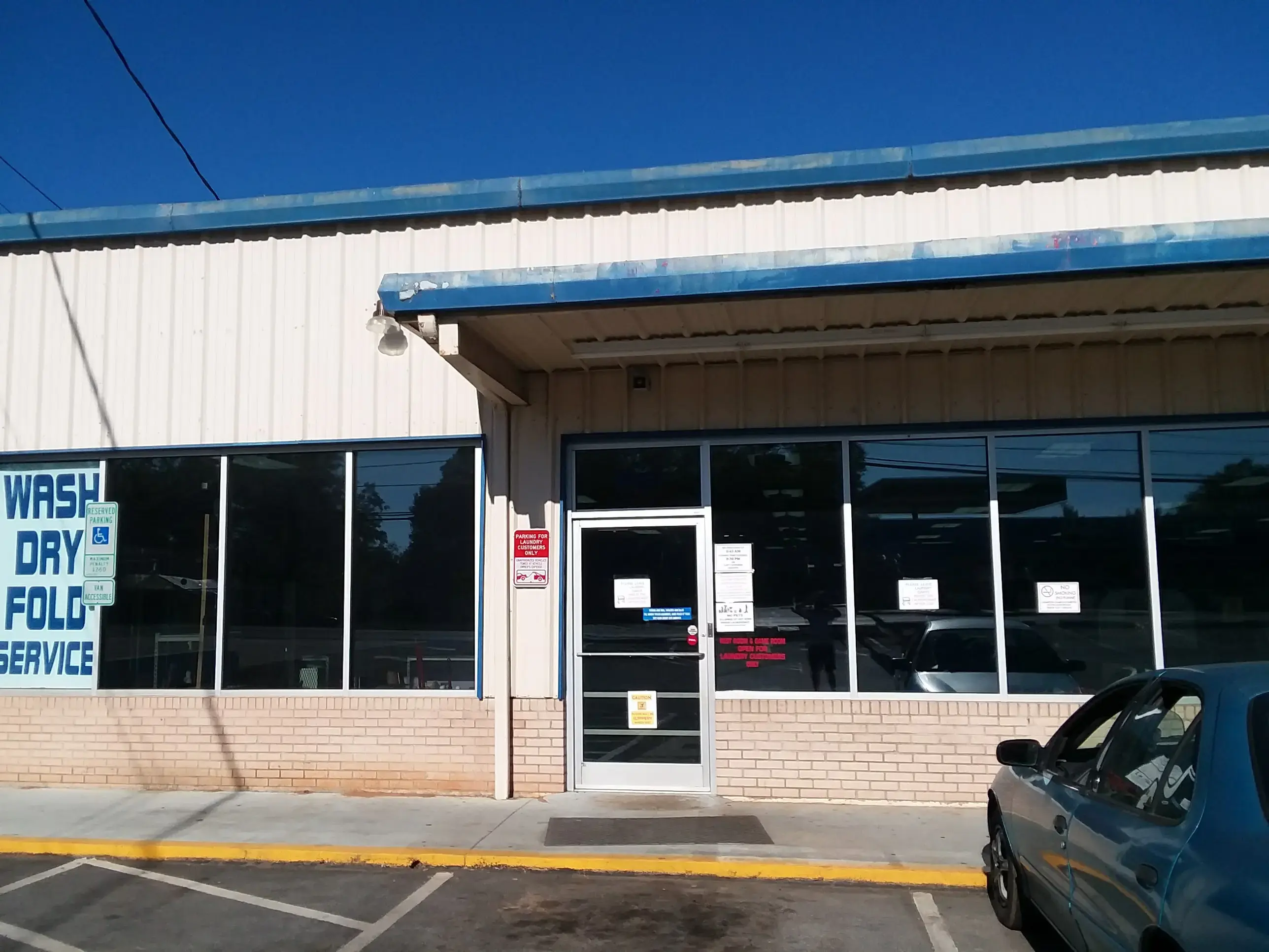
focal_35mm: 29
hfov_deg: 61.7
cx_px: 634
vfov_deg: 48.2
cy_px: 476
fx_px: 1063
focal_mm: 2.47
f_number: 1.9
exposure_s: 1/2867
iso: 40
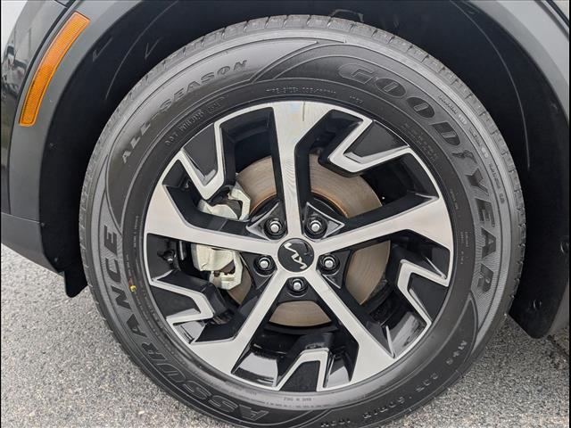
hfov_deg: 71.6
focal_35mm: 24
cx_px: 286
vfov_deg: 56.8
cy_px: 214
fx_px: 396
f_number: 1.68
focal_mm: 6.9
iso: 38
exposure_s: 1/1111
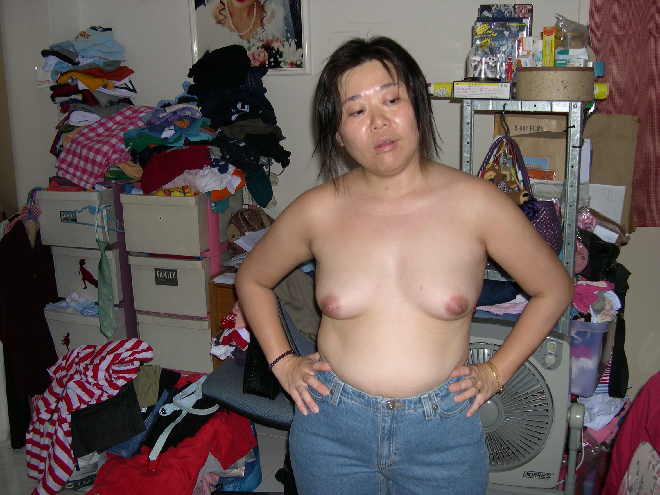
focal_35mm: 38
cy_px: 248
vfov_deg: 37.7
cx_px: 330
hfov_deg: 49.0
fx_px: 725
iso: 100
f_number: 2.8
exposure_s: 1/60
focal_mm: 8
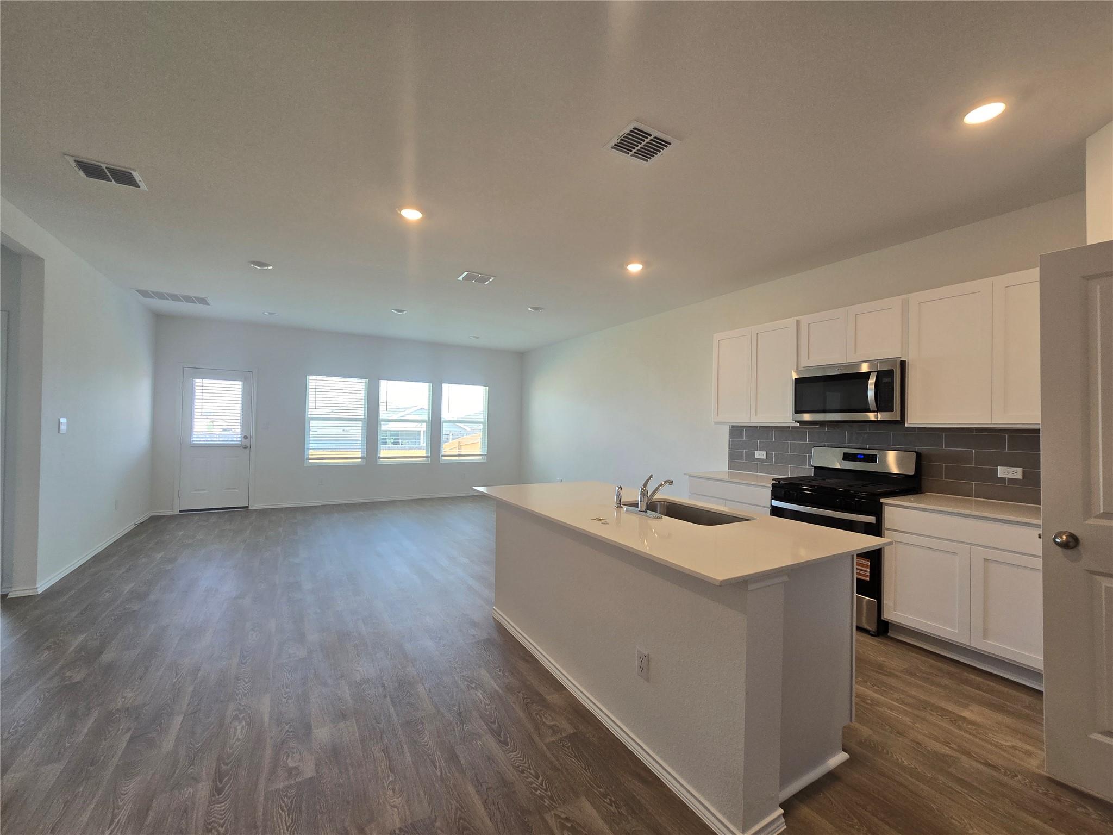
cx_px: 556
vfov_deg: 89.9
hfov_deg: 106.2
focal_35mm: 13
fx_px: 418
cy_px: 418
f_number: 2.2
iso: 80
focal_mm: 2.2
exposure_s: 1/60
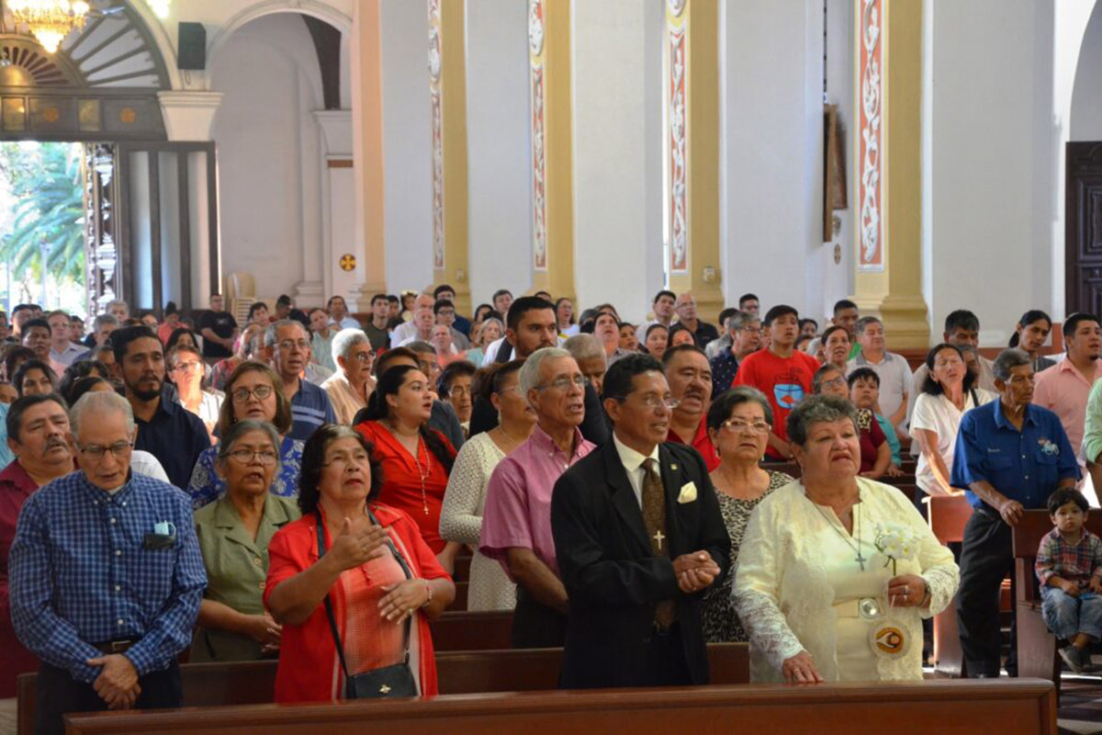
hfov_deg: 18.2
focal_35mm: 112
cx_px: 551
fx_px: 3443
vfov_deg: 12.2
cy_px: 368
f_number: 5.3
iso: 1600
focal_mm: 75
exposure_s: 1/60
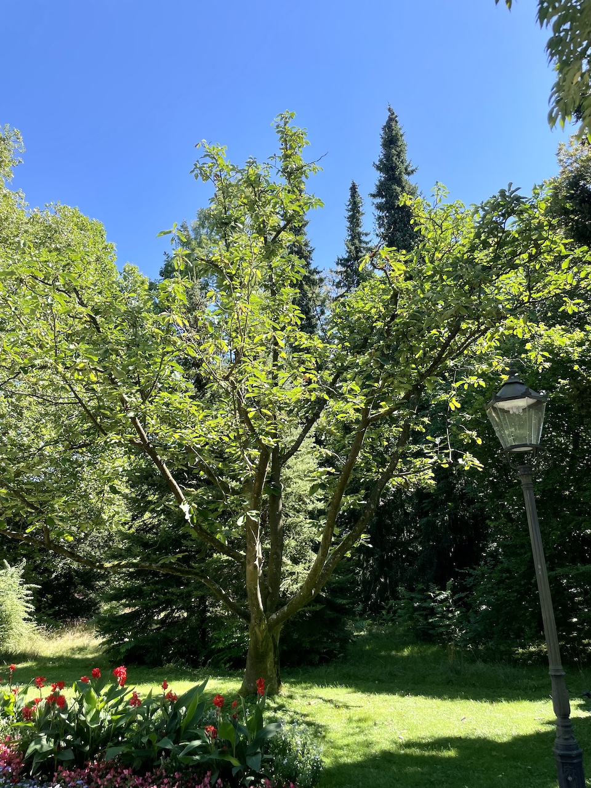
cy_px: 394
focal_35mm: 26
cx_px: 296
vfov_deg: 67.3
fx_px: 592
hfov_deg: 53.1
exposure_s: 1/1043
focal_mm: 4.2
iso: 32
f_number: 1.6
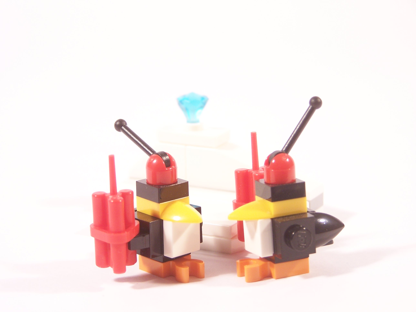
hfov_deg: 16.8
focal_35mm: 117
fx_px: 1406
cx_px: 208
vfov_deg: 12.7
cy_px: 156
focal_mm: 19.4
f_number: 3.2
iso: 100
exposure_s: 1/10
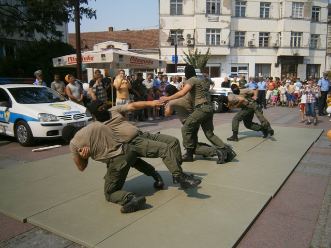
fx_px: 296
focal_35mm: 31
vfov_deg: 45.4
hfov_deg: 58.4
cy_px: 124
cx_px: 166
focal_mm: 5.5
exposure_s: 1/1250
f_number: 2.9
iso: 80
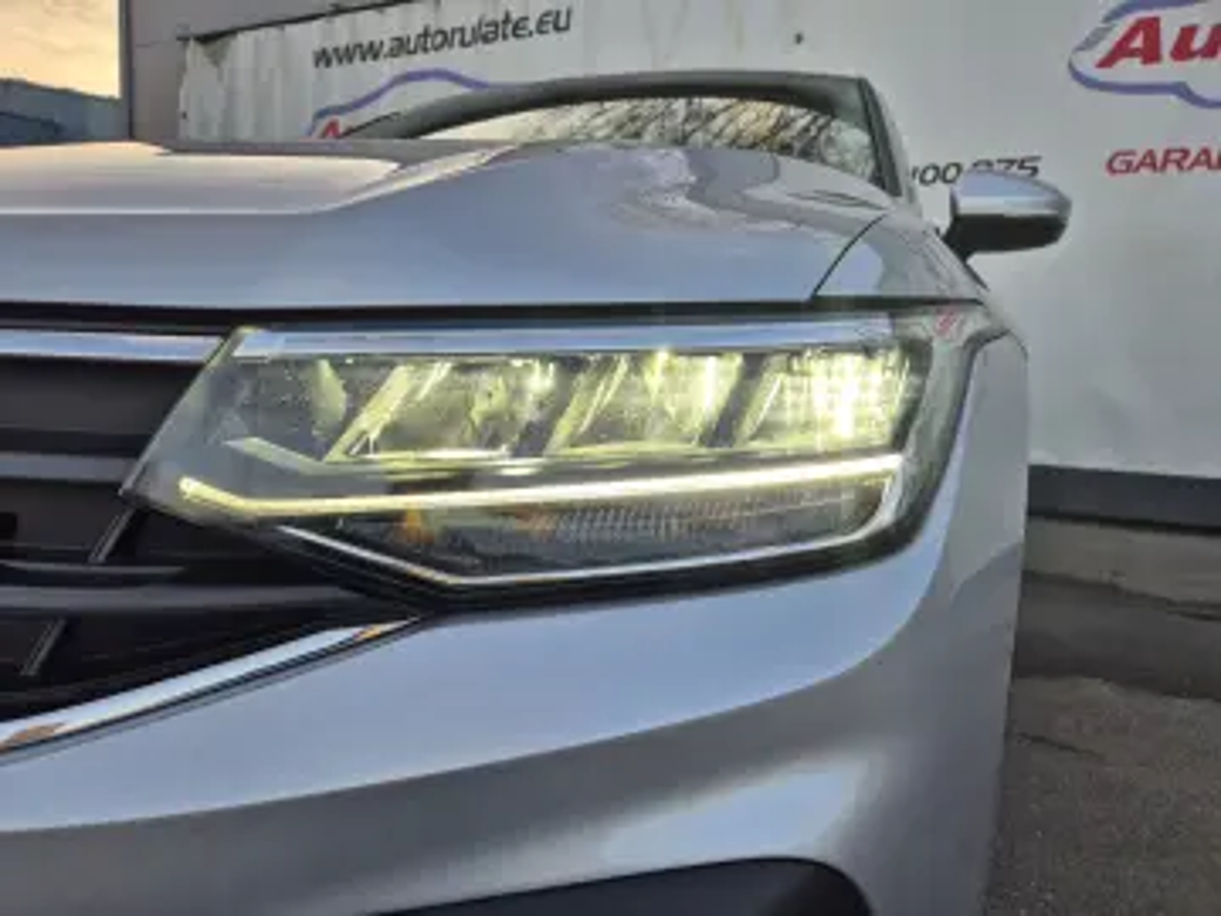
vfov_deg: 58.9
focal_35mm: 23
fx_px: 811
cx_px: 610
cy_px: 458
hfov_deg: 73.9
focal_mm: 5.4
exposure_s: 1/746
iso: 32
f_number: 1.8
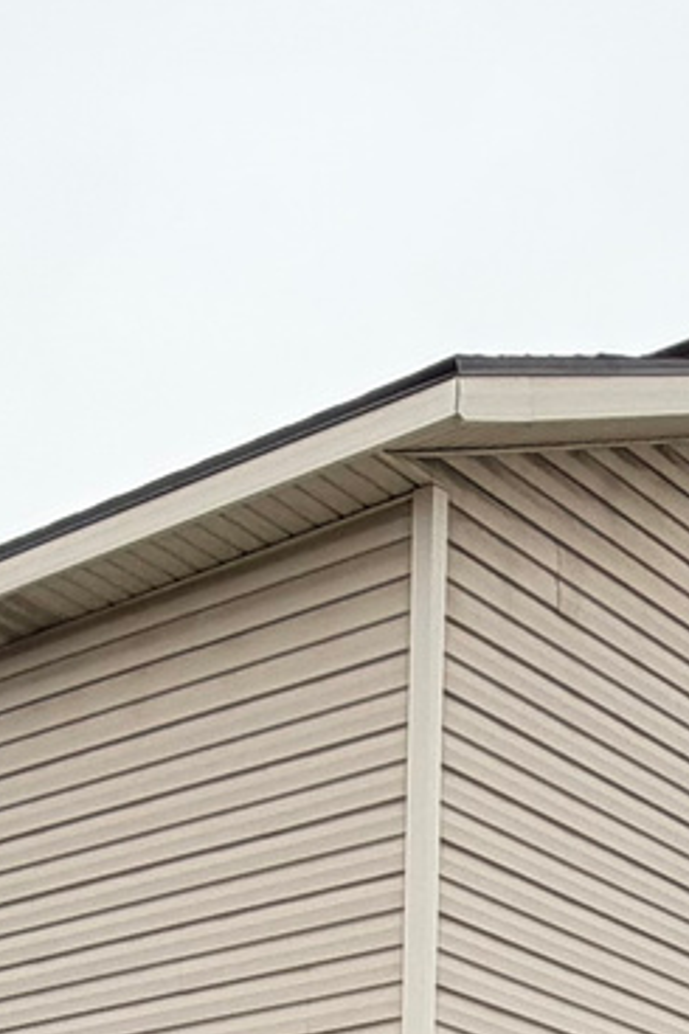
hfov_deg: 16.8
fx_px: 2327
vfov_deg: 19.5
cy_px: 1804
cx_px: 253
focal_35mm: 81
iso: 40
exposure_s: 1/585
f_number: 2.2
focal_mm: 2.22
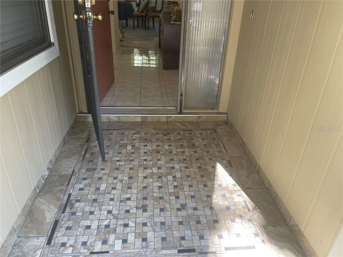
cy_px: 128
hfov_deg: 69.4
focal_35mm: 25
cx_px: 172
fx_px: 248
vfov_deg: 54.9
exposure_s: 1/121
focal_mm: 5.1
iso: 80
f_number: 1.6
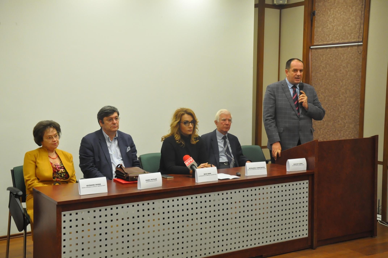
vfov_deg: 26.4
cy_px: 129
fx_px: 549
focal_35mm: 51
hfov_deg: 38.9
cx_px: 194
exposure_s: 1/40
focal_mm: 34
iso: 1600
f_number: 6.3
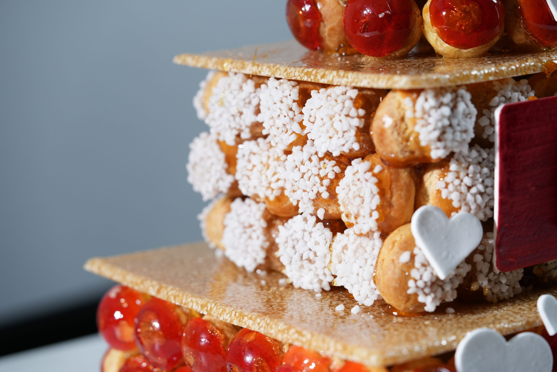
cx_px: 278
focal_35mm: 90
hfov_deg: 22.6
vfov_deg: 15.2
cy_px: 186
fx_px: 1392
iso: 800
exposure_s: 1/250
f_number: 4
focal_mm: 90
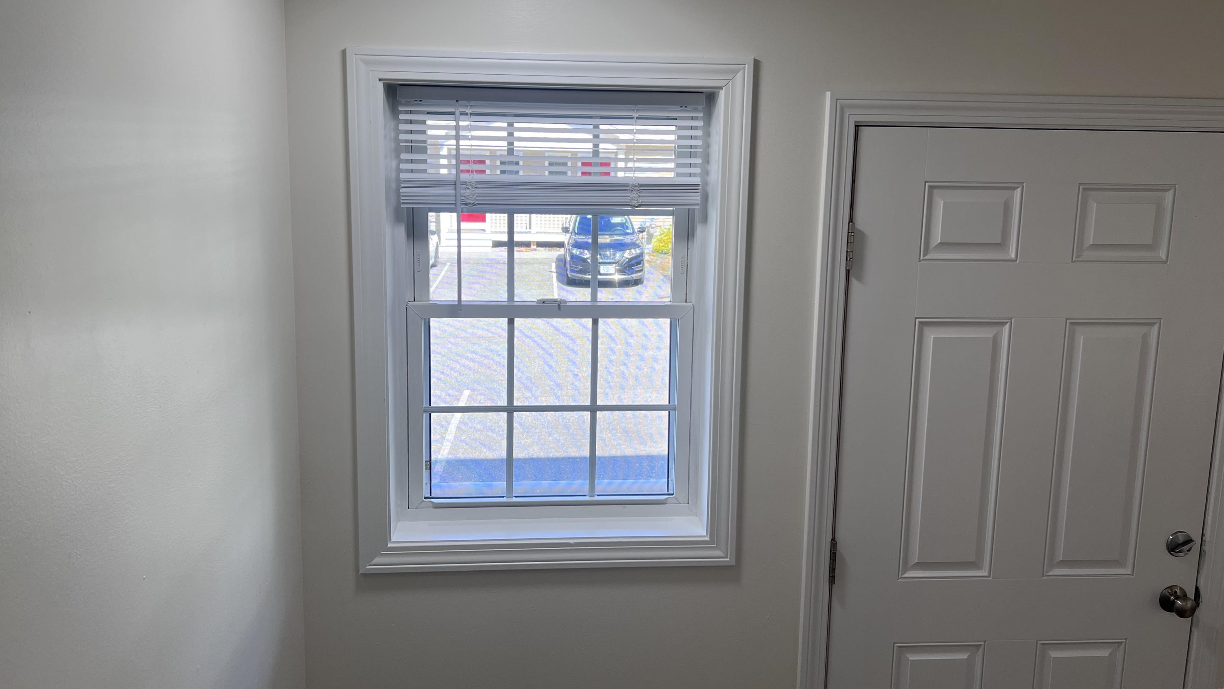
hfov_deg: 66.1
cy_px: 289
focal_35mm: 29
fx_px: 941
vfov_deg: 40.1
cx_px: 600
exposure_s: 1/284
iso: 40
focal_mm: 5.7
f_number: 1.5
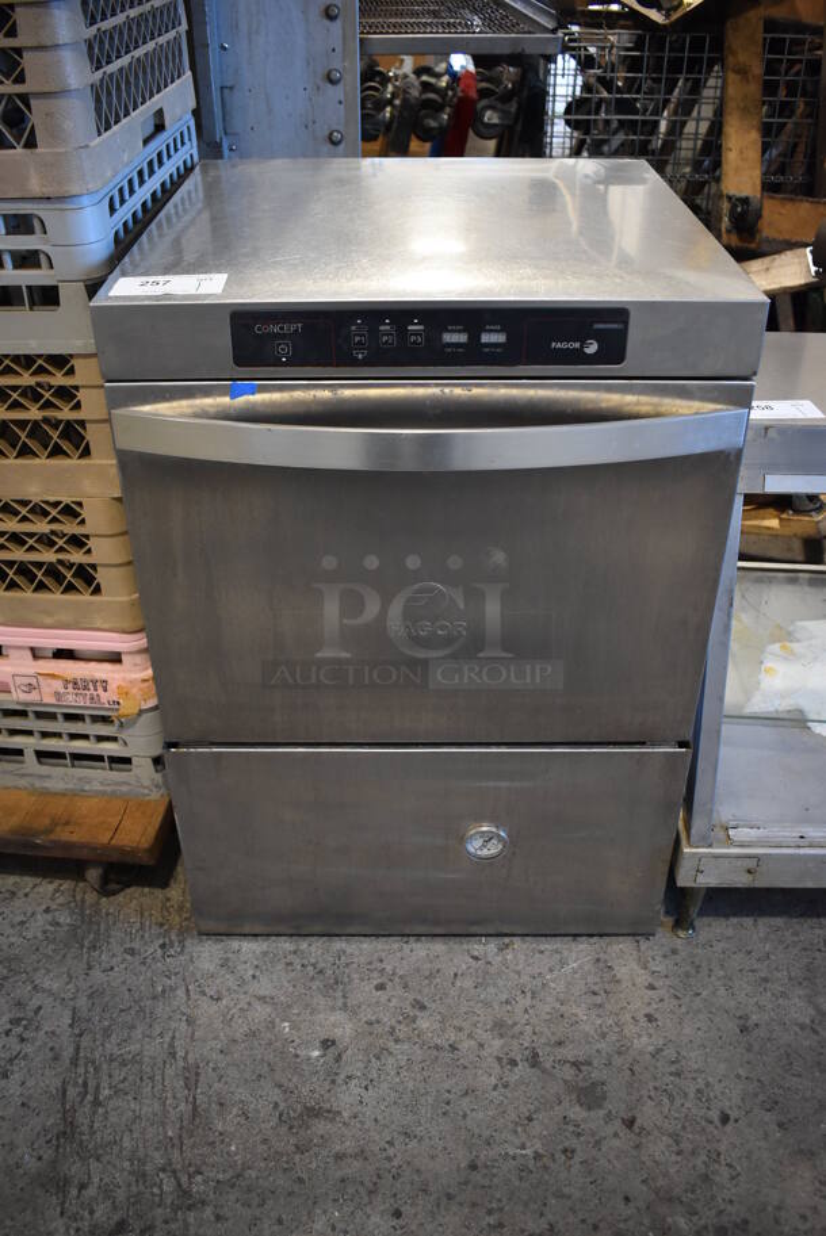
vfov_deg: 61.9
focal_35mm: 30
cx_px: 413
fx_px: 1031
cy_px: 618
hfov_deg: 43.7
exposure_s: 1/125
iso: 1250
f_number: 3.8
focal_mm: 20
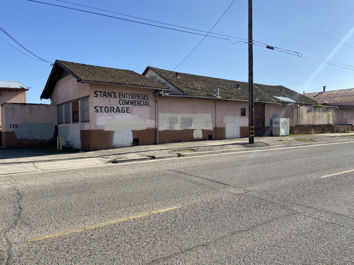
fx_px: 266
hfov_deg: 67.3
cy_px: 132
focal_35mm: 26
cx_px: 177
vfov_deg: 53.1
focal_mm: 4.25
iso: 32
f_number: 1.8
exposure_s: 1/3040
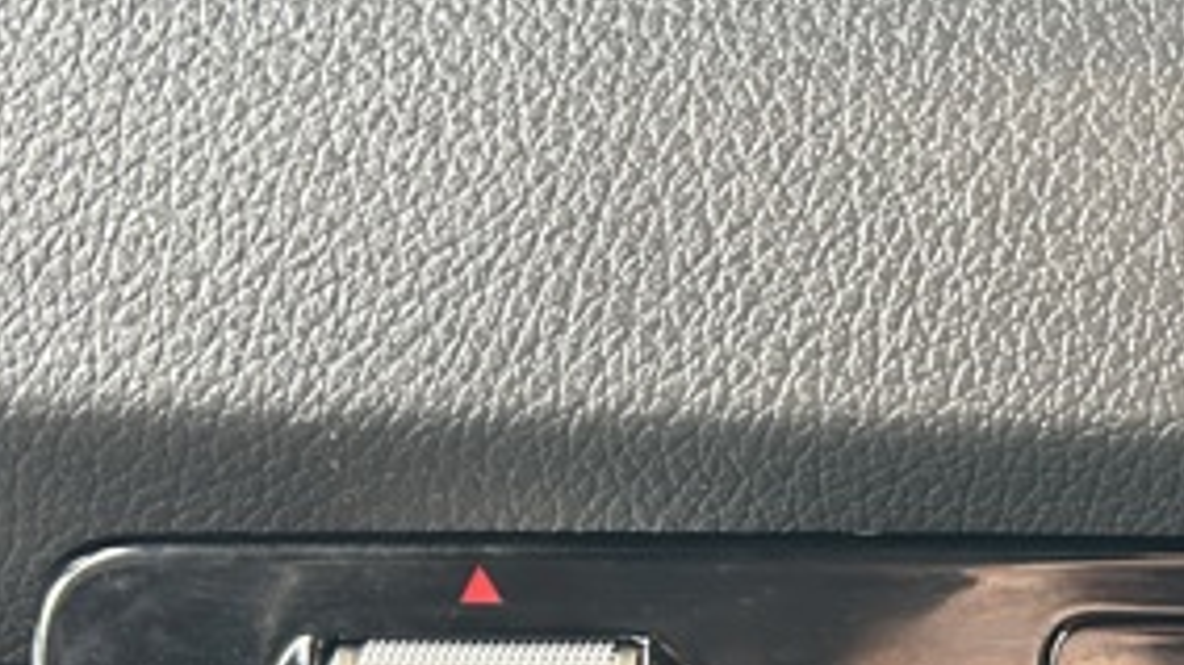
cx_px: 1502
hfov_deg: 23.7
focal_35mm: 80
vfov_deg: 14.3
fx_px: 2511
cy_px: 945
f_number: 1.5
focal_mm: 5.7
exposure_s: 1/49
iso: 320
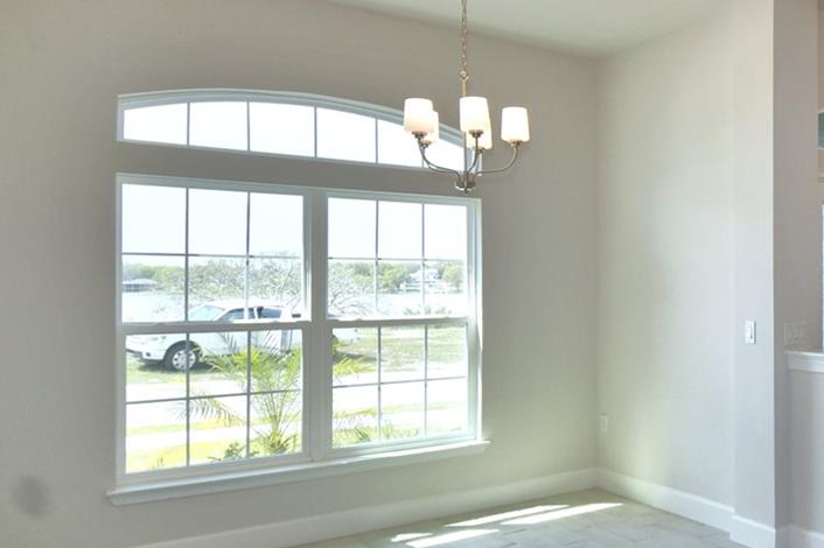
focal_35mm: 34
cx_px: 766
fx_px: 778
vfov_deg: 38.8
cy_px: 276
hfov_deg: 48.8
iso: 100
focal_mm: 10
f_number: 4.5
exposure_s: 1/100
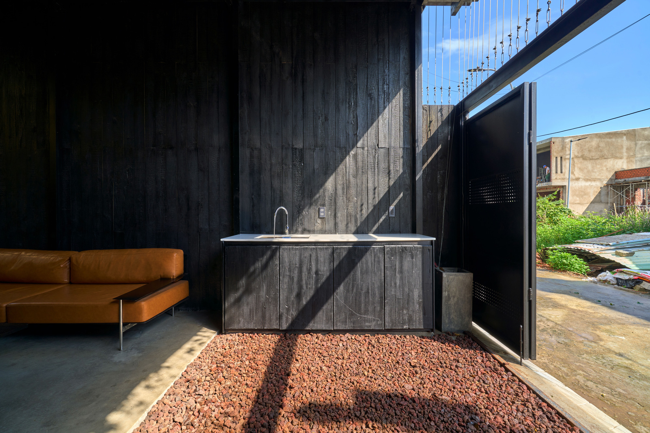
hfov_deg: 100.4
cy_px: 216
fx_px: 271
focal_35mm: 15
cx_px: 325
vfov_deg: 77.3
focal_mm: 15
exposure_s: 1/50
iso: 100
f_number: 9
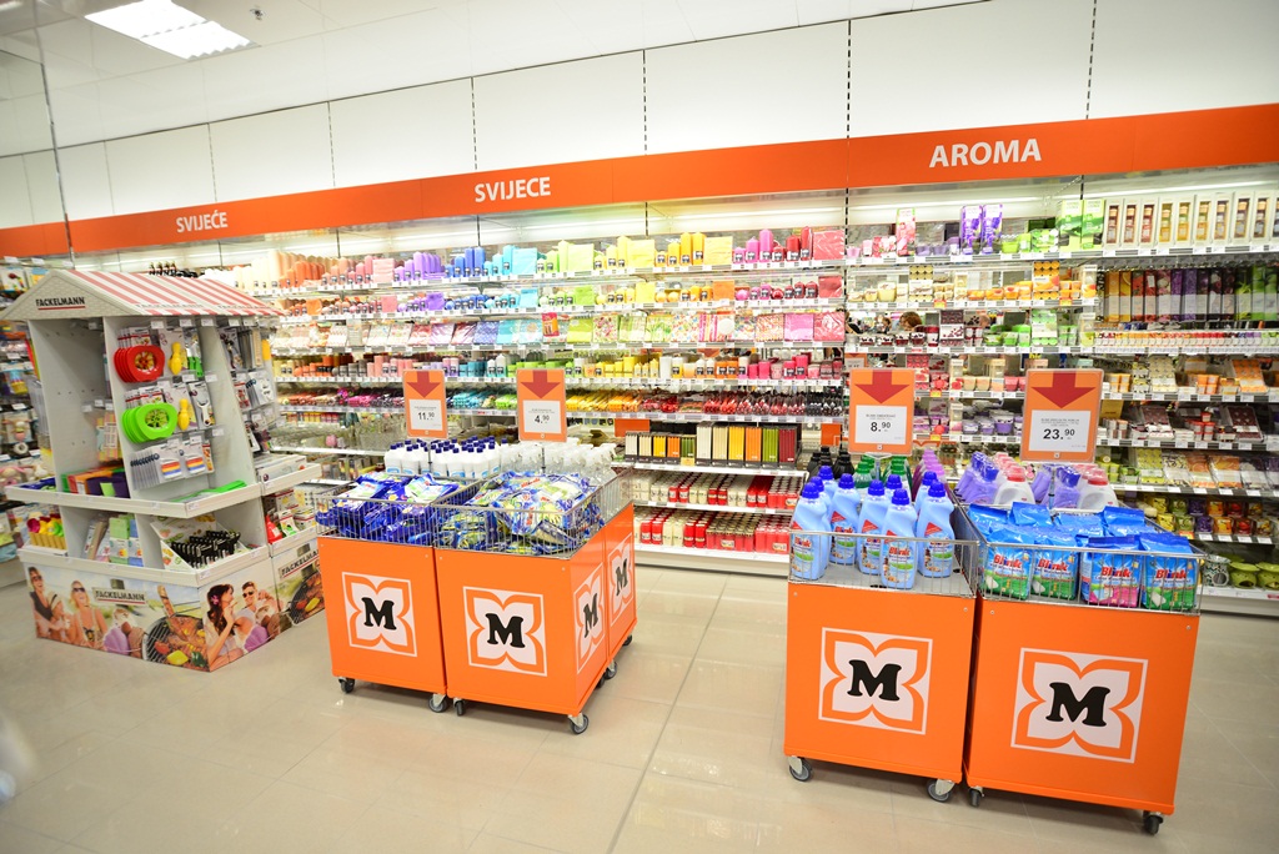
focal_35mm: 17
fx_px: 604
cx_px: 640
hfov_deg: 93.2
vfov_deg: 70.5
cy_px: 427
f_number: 2.8
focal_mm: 17
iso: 400
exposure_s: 1/100
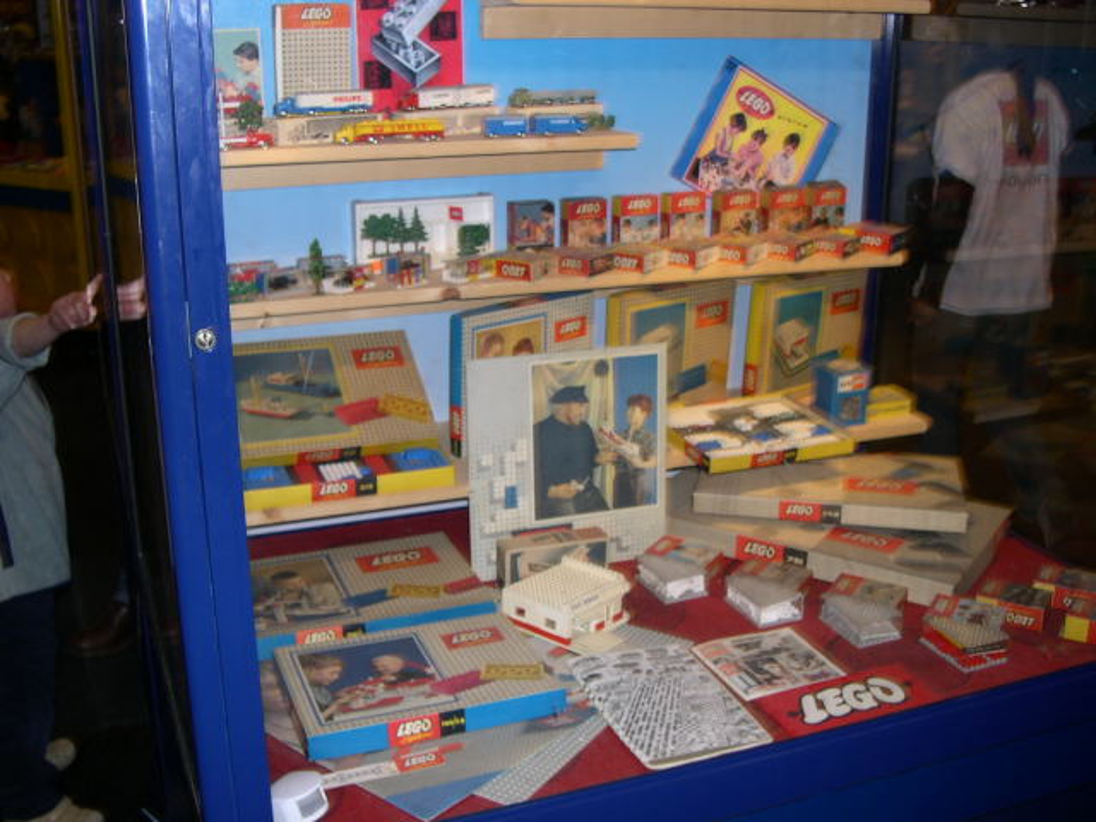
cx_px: 548
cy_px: 411
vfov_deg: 37.7
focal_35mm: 38
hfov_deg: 49.0
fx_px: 1203
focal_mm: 8
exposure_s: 1/60
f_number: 2.8
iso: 100
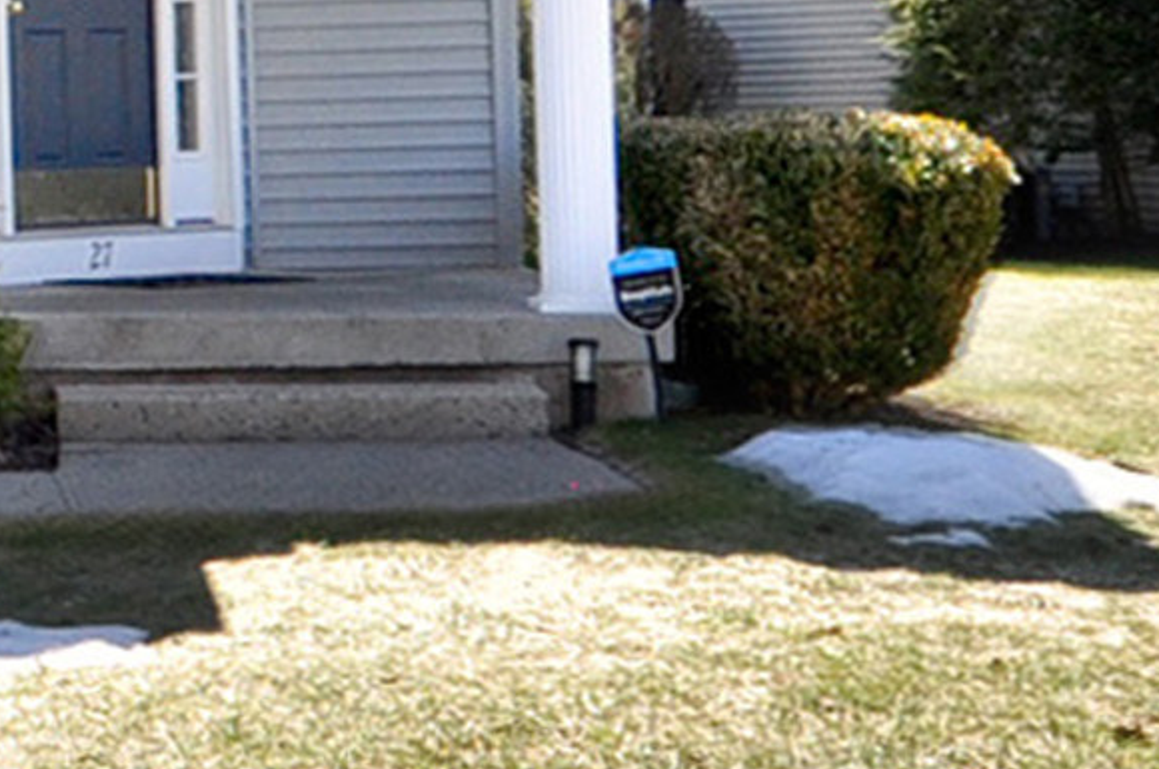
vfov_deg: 13.8
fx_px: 3135
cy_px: -29
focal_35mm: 98
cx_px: -935
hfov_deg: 17.1
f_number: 9
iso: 320
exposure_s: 1/160
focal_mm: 13
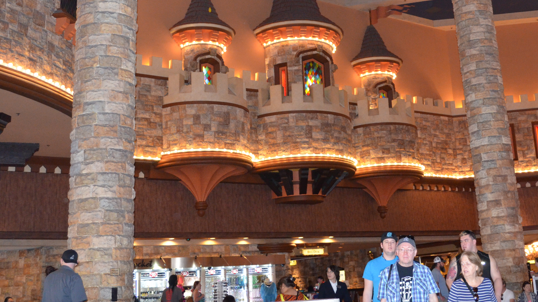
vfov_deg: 24.5
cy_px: 56
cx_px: 349
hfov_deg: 42.4
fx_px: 685
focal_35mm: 48
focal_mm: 18
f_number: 3.5
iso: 2000
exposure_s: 1/60
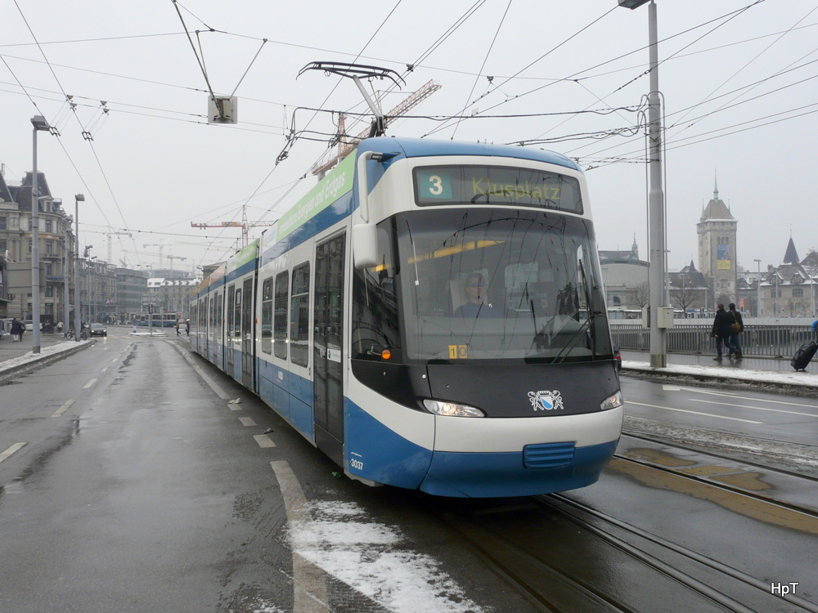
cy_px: 306
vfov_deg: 49.7
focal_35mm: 28
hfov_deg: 63.4
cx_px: 409
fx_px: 662
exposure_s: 1/200
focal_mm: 4.6
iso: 100
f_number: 5.6
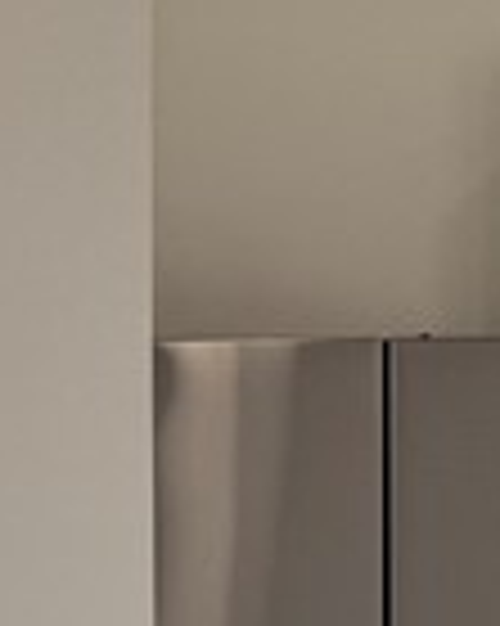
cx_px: 2113
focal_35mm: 173
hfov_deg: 6.7
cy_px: 270
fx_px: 3204
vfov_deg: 11.2
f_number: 1.78
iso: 80
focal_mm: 6.76
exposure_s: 1/360
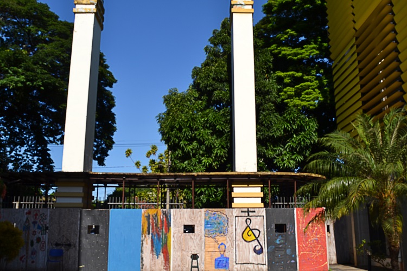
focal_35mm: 36
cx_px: 204
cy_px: 136
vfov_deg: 36.9
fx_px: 407
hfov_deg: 53.1
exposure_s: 1/200
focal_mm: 24
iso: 100
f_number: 9
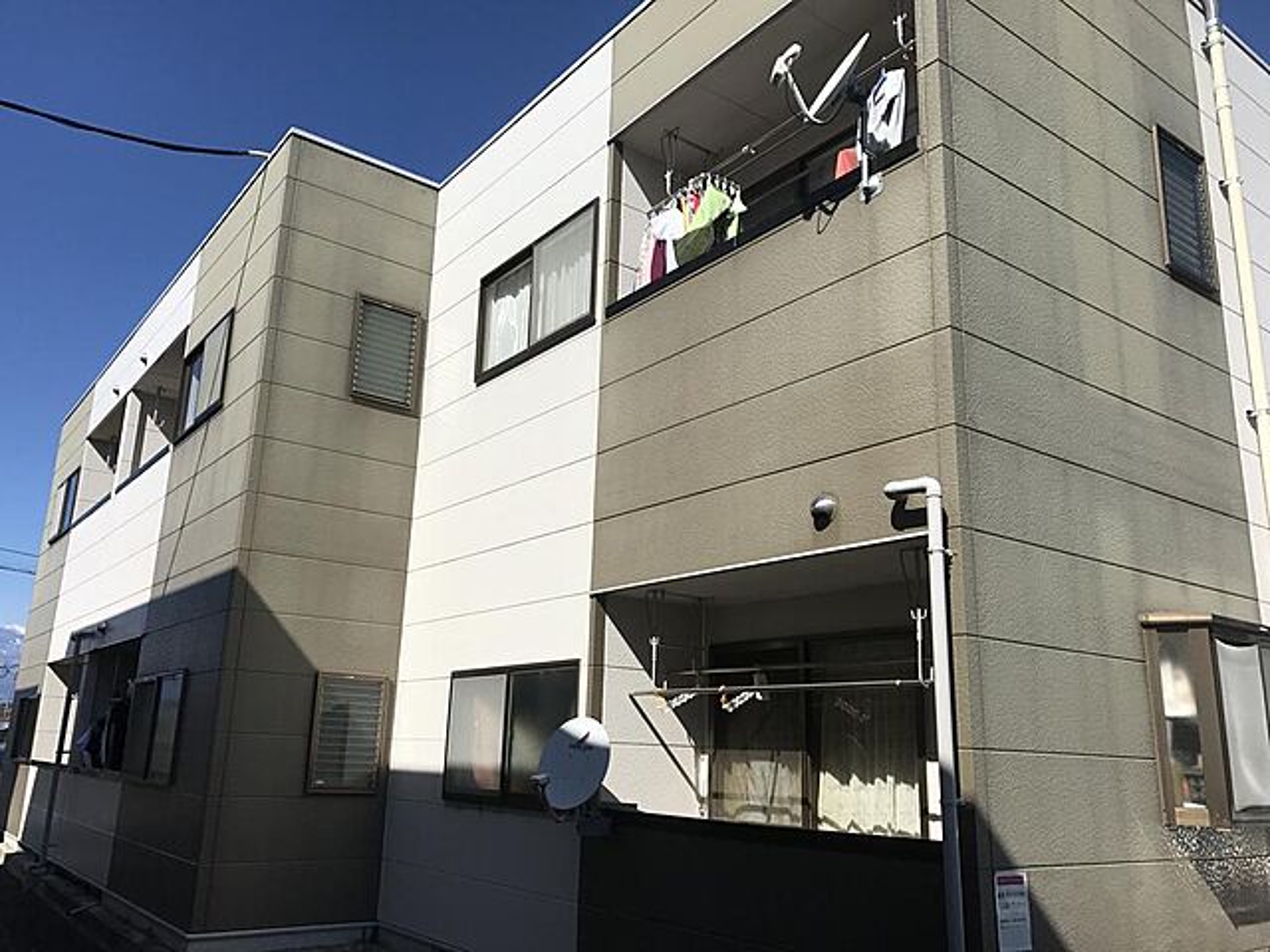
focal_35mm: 28
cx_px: 635
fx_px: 1027
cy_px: 476
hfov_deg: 63.4
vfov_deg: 49.7
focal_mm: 3.99
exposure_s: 1/4167
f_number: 1.8
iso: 20
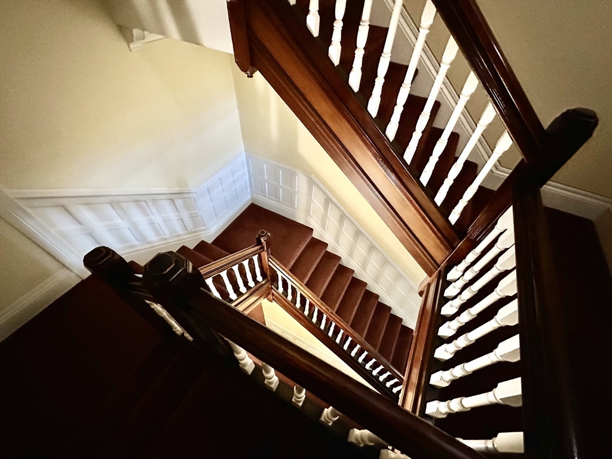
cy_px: 230
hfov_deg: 102.1
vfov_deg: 85.7
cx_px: 306
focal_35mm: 14
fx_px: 248
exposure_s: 1/40
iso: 1250
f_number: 2.2
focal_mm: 2.22
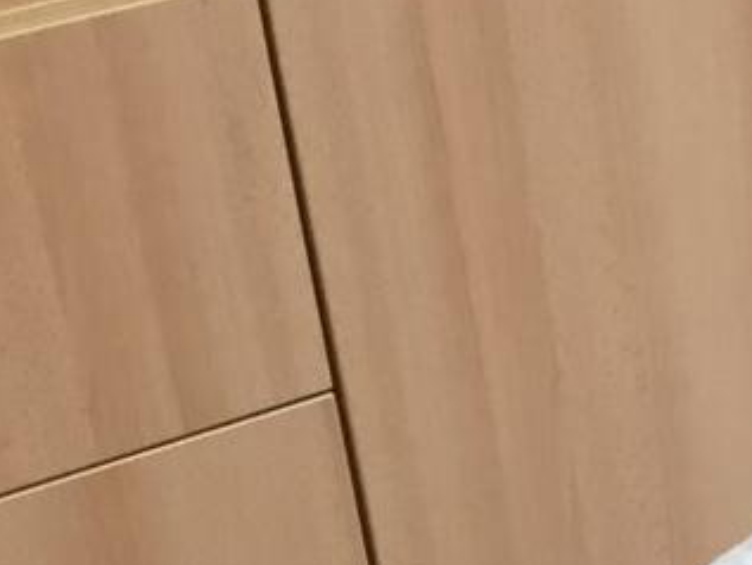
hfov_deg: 14.3
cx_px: 1046
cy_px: 973
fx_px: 2847
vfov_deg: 10.7
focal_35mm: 131
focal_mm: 3.3
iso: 40
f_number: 2.4
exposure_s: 1/33
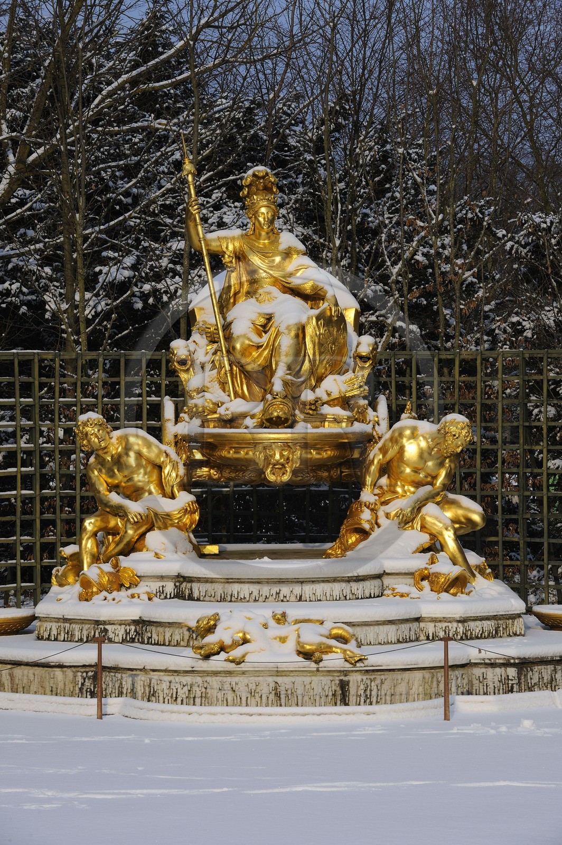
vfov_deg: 15.2
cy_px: 422
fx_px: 3166
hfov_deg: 10.1
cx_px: 281
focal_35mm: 135
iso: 200
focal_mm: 135
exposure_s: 1/160
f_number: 11
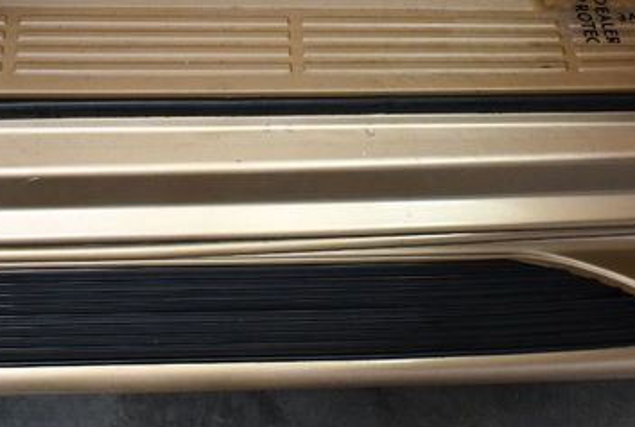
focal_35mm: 65
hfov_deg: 30.9
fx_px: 1149
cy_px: 98
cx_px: 346
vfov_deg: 20.8
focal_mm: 18
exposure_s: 1/125
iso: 1250
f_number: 3.5
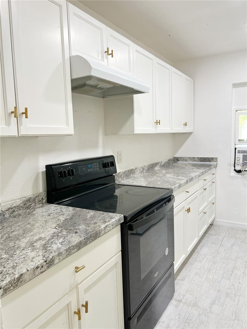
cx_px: 124
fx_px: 247
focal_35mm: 26
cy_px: 164
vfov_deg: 67.3
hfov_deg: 53.1
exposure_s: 1/120
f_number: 1.5
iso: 100
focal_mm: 5.7
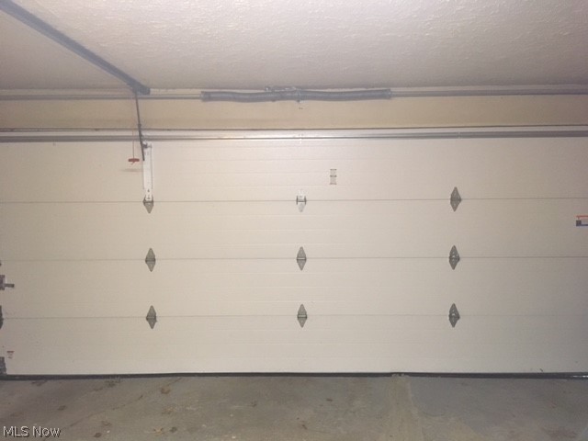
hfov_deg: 61.7
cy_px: 220
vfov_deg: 48.2
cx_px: 294
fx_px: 493
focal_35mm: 29
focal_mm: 4.15
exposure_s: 1/24
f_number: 2.2
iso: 200
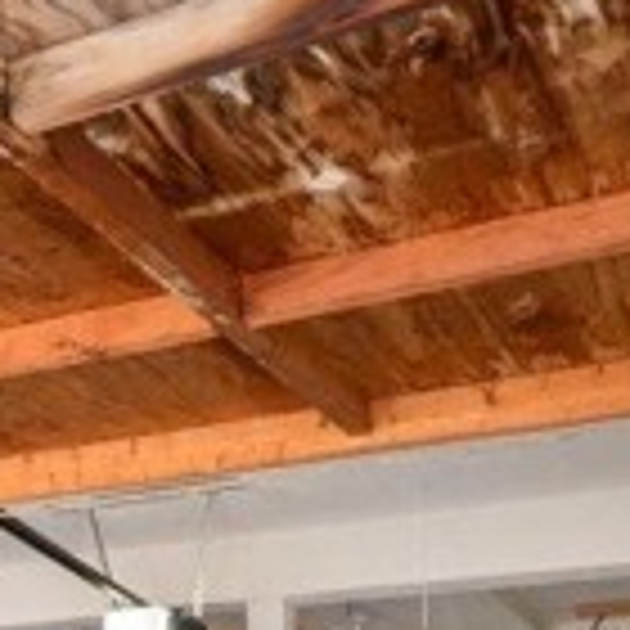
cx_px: -108
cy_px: 860
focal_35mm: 70
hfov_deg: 22.8
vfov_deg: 21.8
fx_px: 1441
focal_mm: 18
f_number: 8
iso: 125
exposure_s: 1/125
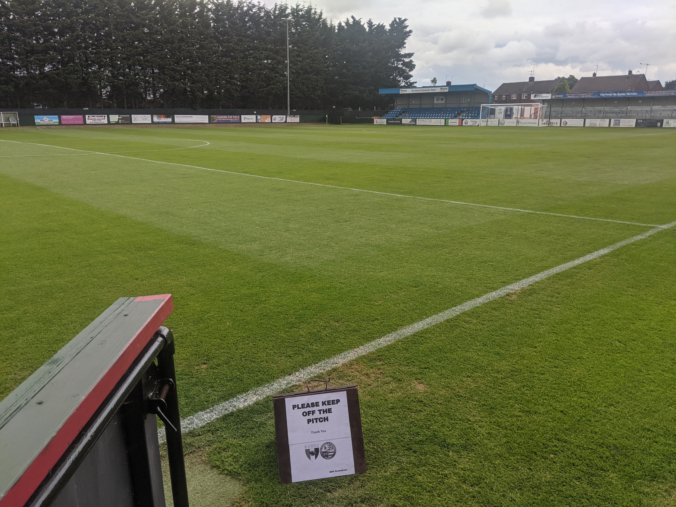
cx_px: 338
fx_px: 527
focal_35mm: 27
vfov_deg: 51.4
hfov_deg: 65.3
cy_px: 254
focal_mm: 4.44
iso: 61
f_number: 1.8
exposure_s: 1/3906
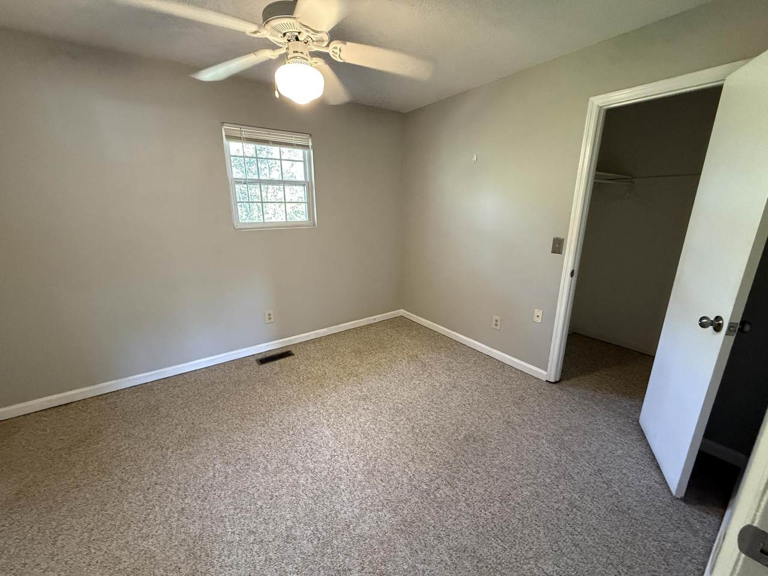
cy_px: 288
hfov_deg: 102.1
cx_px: 384
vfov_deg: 85.7
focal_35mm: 14
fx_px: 311
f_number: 2.2
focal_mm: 2.22
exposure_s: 1/60
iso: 640
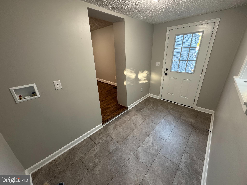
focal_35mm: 14
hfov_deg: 102.1
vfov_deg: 85.7
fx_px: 100
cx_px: 124
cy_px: 92
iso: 250
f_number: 2.2
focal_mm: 2.22
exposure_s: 1/60
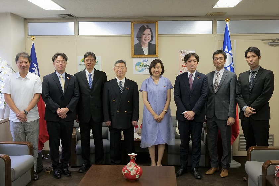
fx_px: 310
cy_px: 93
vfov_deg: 33.4
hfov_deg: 48.5
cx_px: 140
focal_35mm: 40
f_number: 8
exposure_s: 1/60
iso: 3200
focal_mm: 40
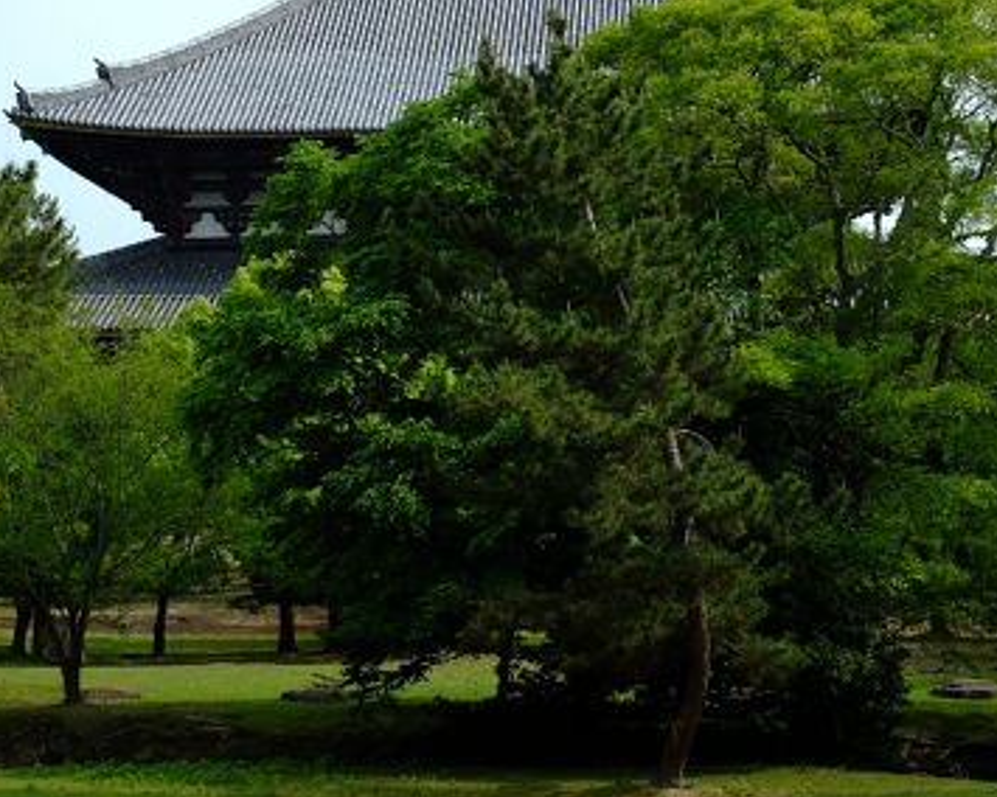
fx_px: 2685
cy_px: 196
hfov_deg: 21.0
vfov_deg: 16.8
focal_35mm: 91
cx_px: 536
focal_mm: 35
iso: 100
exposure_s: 1/170
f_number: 8
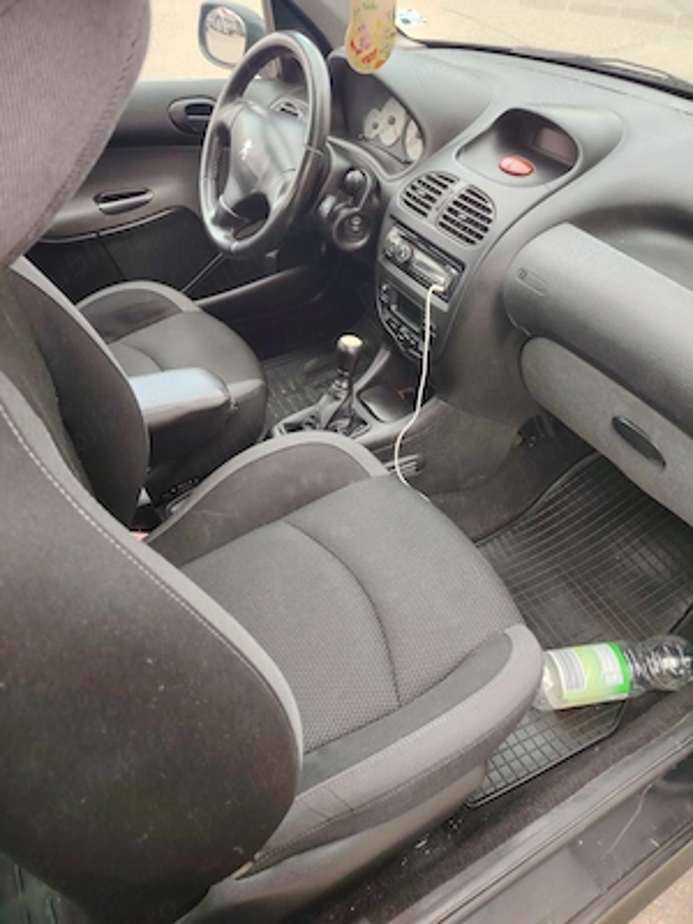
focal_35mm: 24
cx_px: 346
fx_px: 641
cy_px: 462
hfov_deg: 56.8
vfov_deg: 71.6
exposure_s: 1/50
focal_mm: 5.25
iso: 170
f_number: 1.75
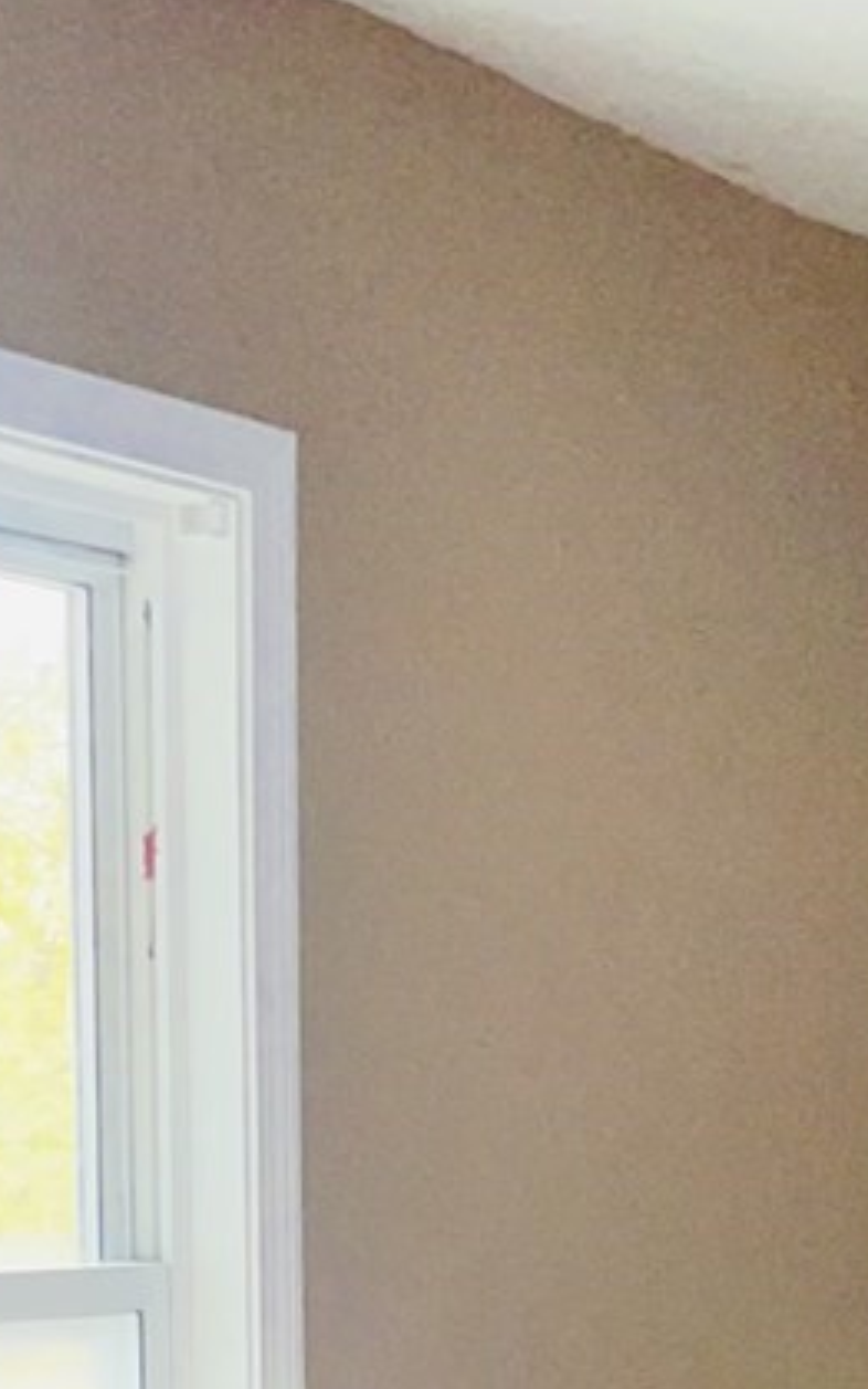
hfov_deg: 12.7
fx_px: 3821
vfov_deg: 19.3
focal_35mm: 101
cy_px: 1711
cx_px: 1010
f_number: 1.6
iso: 1600
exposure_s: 1/180
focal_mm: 5.1
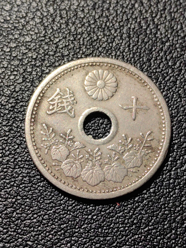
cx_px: 93
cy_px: 124
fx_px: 573
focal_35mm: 80
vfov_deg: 24.4
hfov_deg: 18.4
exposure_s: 1/115
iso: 50
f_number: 2
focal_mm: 5.75
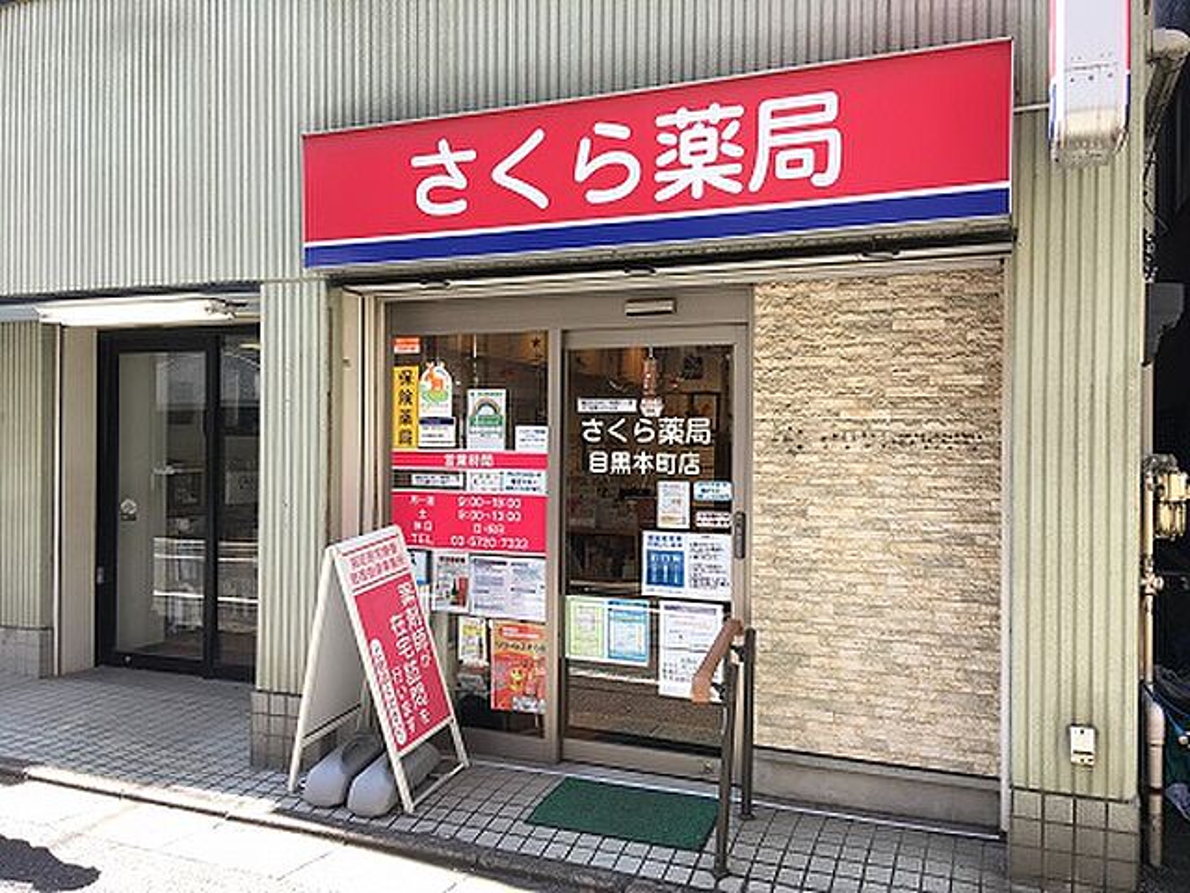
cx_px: 595
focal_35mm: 29
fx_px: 997
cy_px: 446
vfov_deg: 48.2
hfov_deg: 61.7
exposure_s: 1/148
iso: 25
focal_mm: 4.15
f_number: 2.2
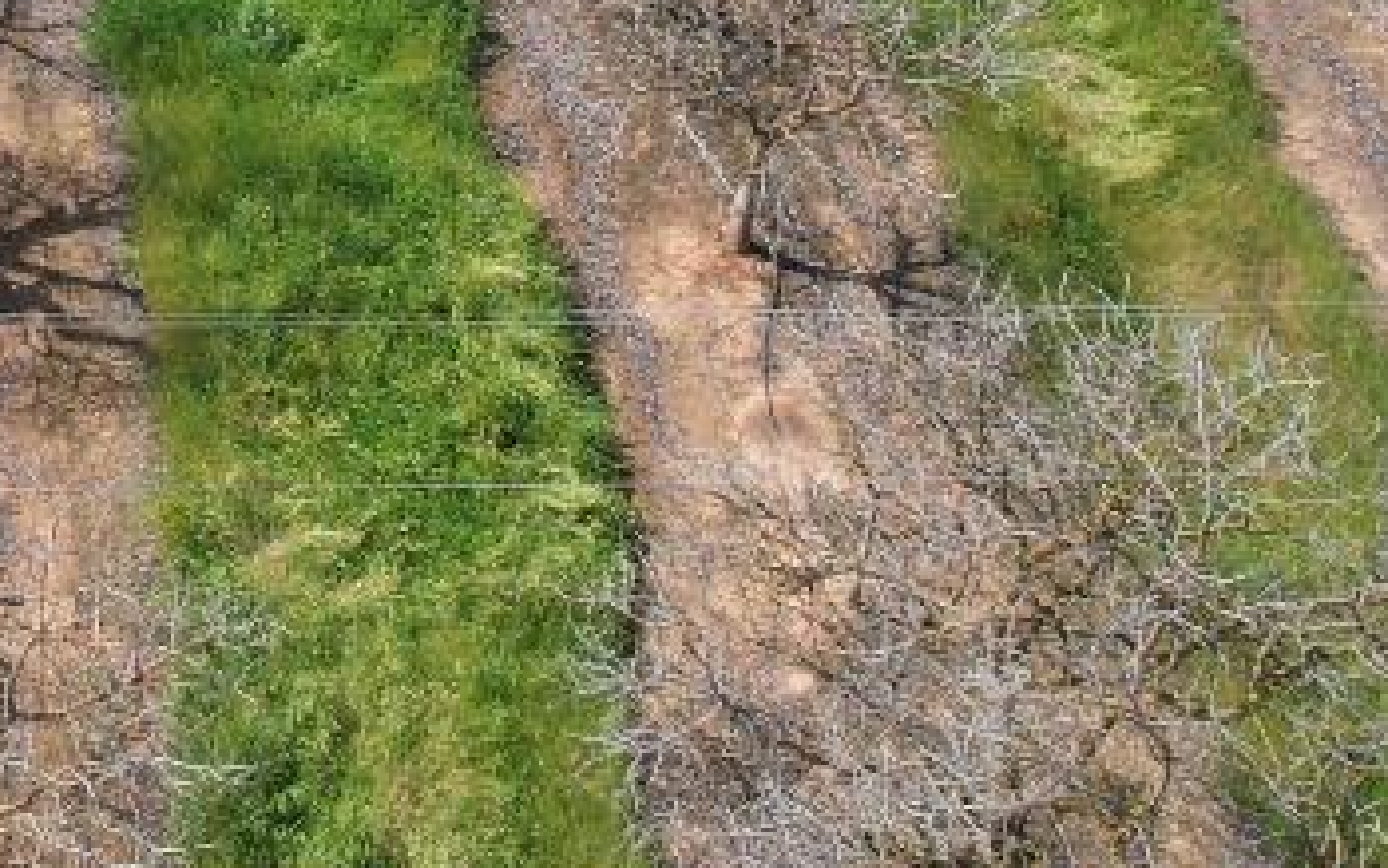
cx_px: -436
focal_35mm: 96
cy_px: -646
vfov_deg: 12.5
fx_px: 3633
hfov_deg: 19.8
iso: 200
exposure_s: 1/2000
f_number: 2.8
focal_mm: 8.38
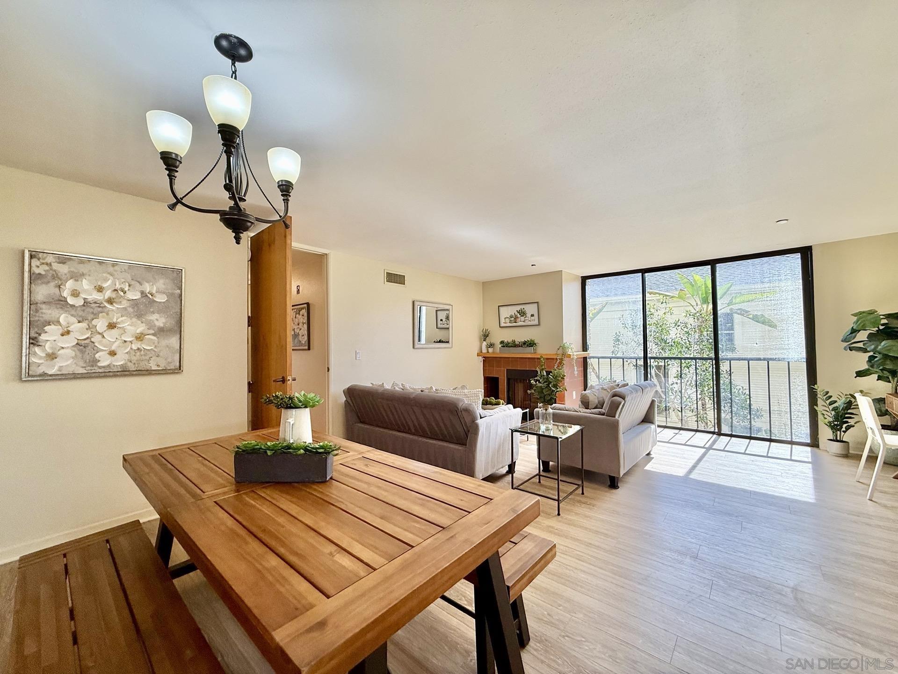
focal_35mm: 14
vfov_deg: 85.7
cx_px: 449
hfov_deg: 102.1
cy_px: 337
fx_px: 363
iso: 80
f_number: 2.2
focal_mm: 2.22
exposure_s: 1/120
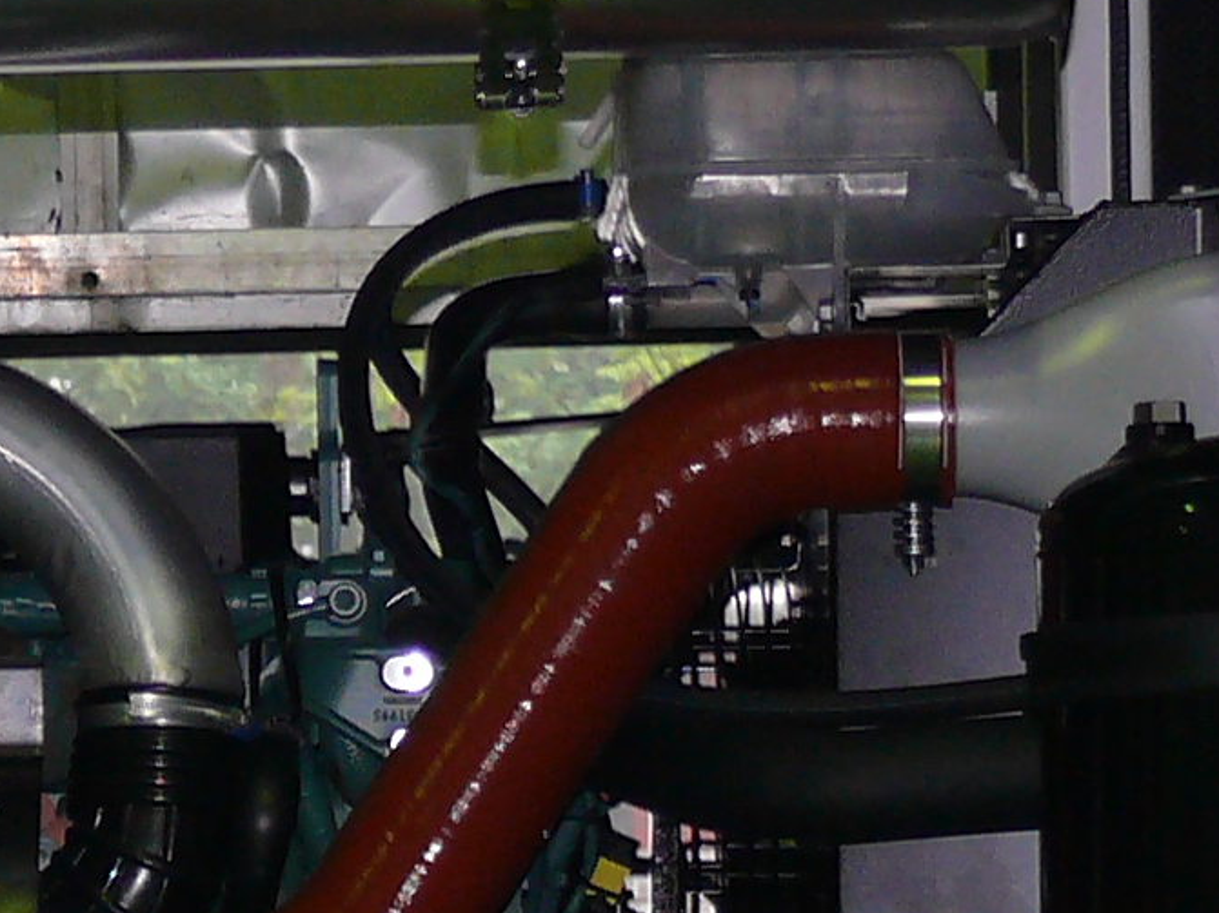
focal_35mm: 310
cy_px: 1193
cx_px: -414
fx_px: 10915
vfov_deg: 4.8
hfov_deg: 6.3
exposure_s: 1/30
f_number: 3.2
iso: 125
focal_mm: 12
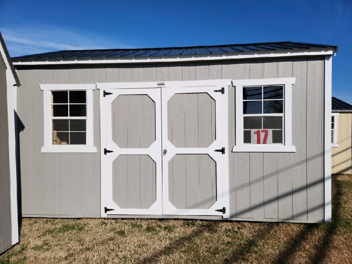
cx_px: 176
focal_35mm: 23
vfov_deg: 58.9
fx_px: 234
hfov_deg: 73.9
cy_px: 132
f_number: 1.8
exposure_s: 1/5000
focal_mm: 5.4
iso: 20
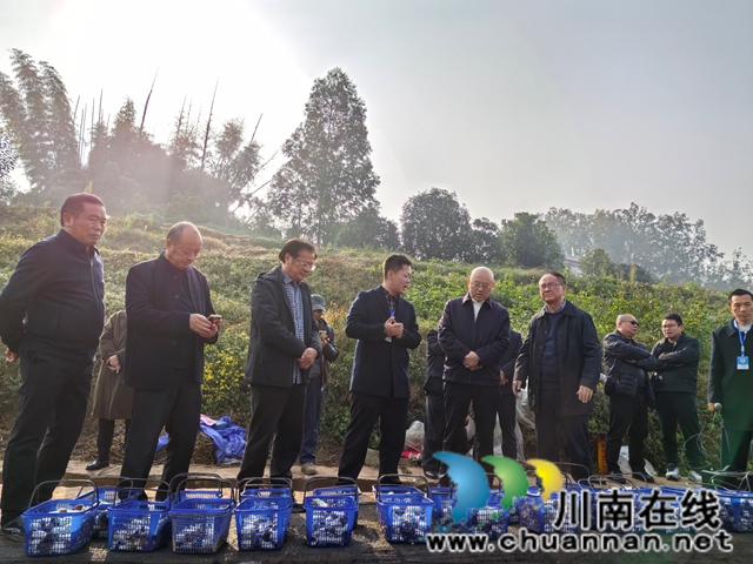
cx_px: 376
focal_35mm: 27
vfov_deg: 51.4
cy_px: 282
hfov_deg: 65.3
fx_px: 587
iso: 50
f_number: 1.9
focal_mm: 5.52
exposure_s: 1/2237
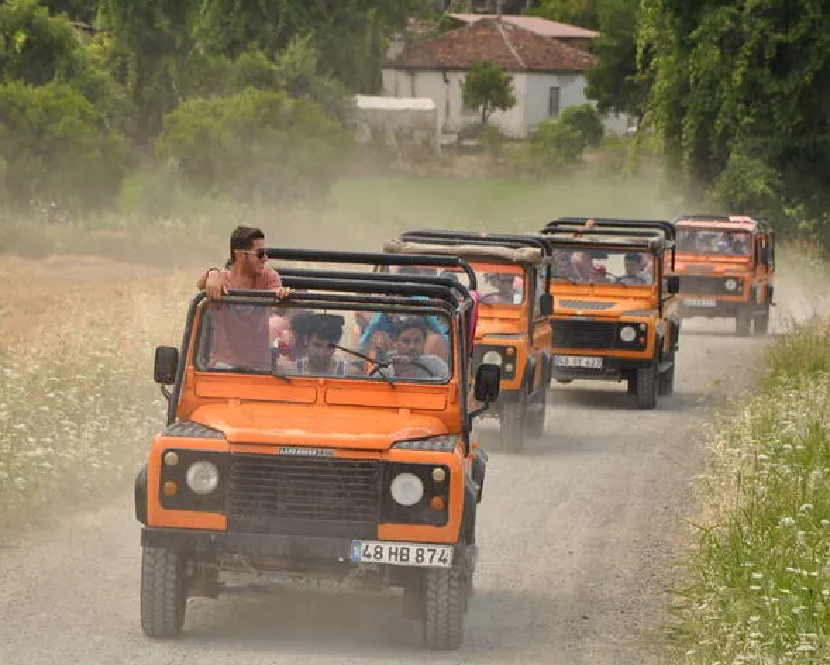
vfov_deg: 8.3
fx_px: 4597
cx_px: 352
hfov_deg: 10.3
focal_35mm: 187
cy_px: 354
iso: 200
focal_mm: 98
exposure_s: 1/400
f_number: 5.6
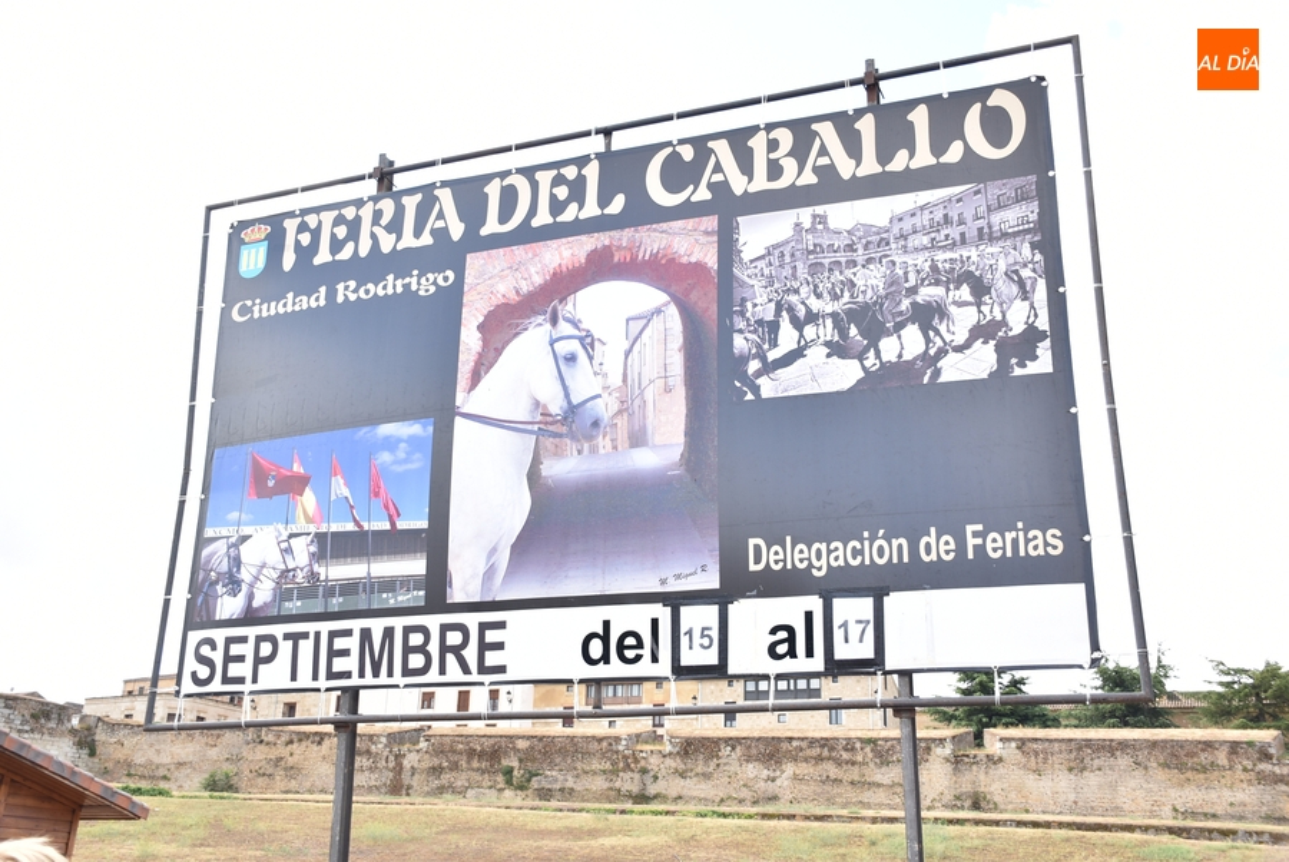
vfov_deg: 37.0
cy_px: 431
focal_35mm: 36
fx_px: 1290
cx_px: 644
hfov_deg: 53.1
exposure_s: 1/160
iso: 100
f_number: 3.8
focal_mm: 24
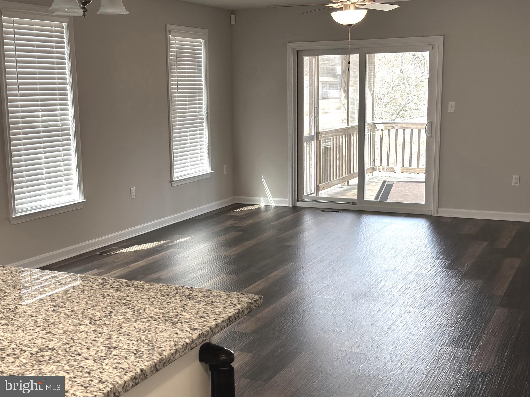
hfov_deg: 39.7
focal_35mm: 48
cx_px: 265
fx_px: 735
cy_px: 198
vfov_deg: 30.3
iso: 100
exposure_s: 1/120
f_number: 1.78
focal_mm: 6.86
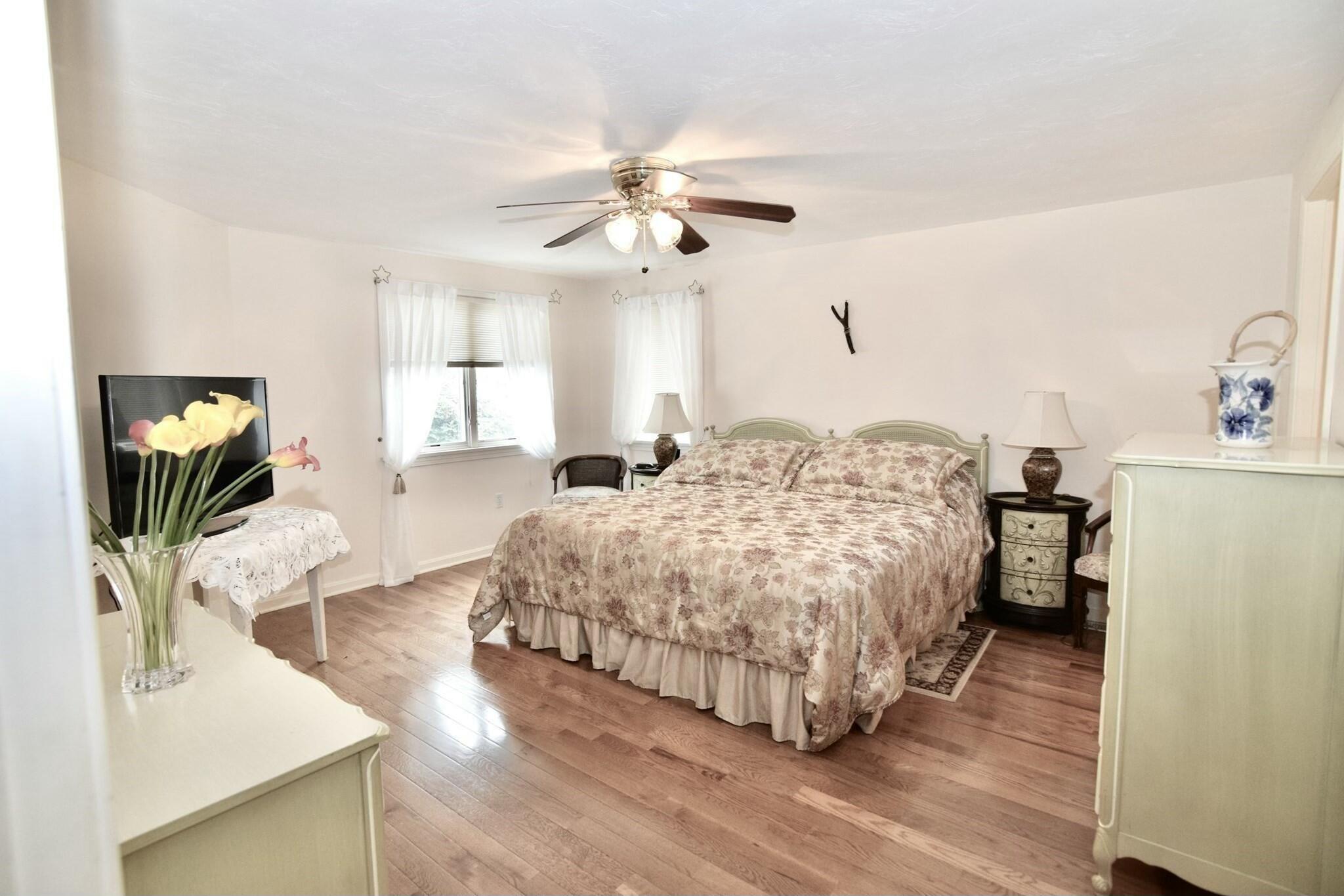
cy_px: 448
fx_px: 616
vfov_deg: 72.0
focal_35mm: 16
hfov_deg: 95.0
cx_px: 672
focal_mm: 11
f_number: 4.5
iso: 800
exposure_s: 1/80
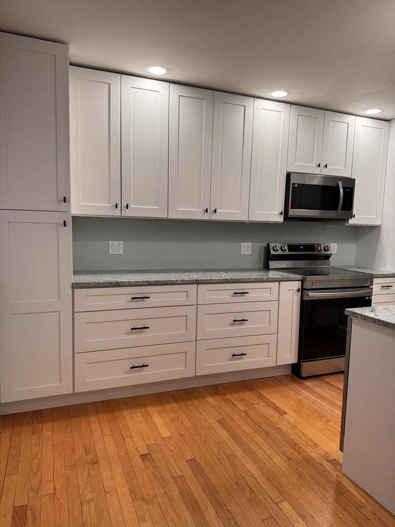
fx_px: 365
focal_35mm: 24
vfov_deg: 71.6
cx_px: 198
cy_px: 264
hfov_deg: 56.8
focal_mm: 6.76
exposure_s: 1/120
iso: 160
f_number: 1.78
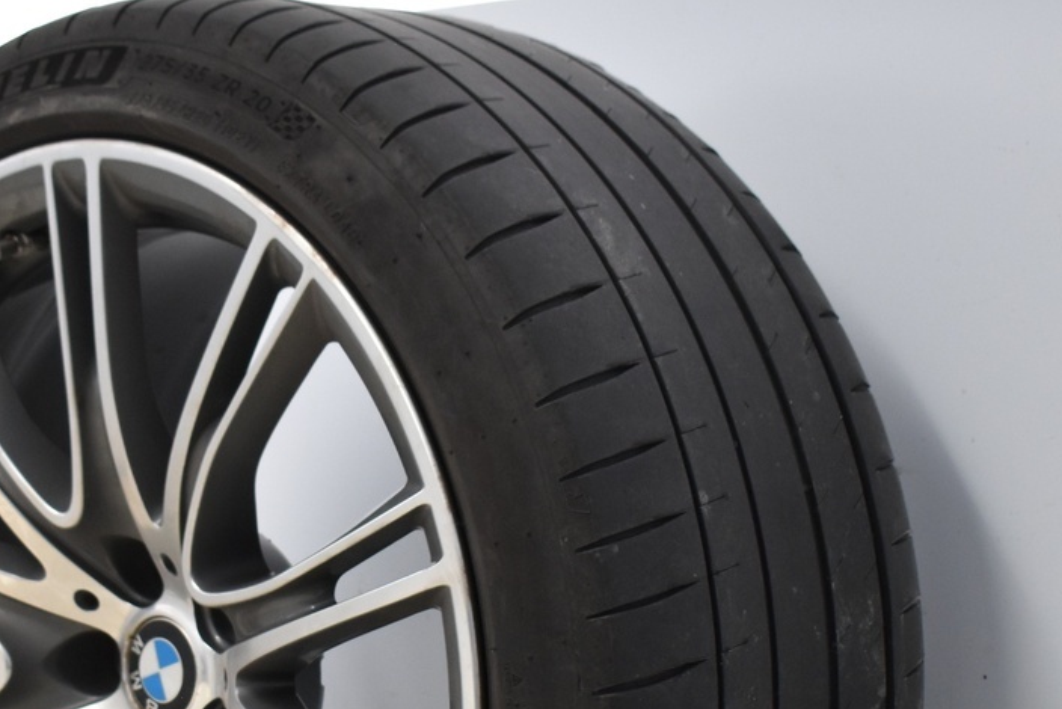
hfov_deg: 21.8
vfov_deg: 14.5
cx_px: 400
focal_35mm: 93
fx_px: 2749
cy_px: 668
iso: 1000
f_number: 4
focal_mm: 27
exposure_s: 1/60
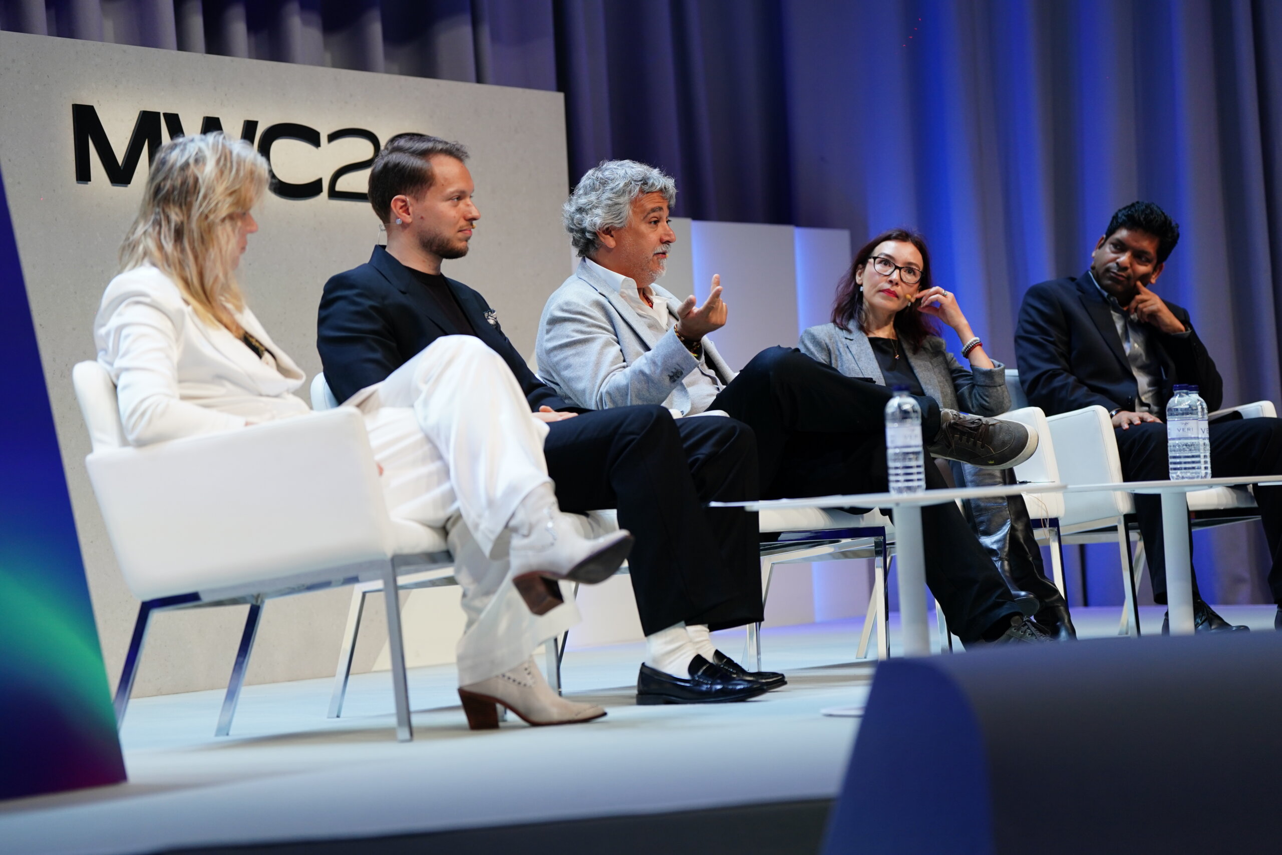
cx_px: 641
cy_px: 428
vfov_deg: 12.6
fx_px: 3882
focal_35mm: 109
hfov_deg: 18.8
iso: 640
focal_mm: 109
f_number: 2.8
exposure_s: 1/250
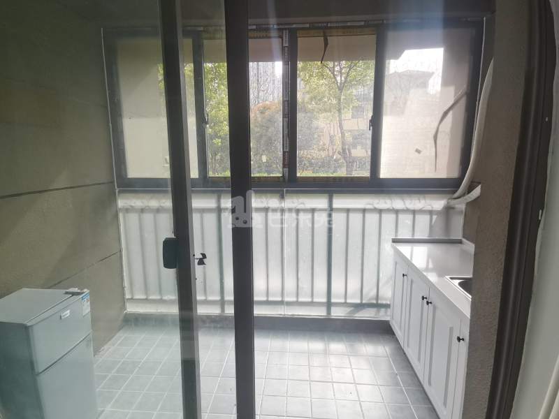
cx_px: 280
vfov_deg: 68.7
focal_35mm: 19
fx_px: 307
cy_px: 210
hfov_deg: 84.7
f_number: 2.4
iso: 50
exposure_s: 1/147
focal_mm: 1.78
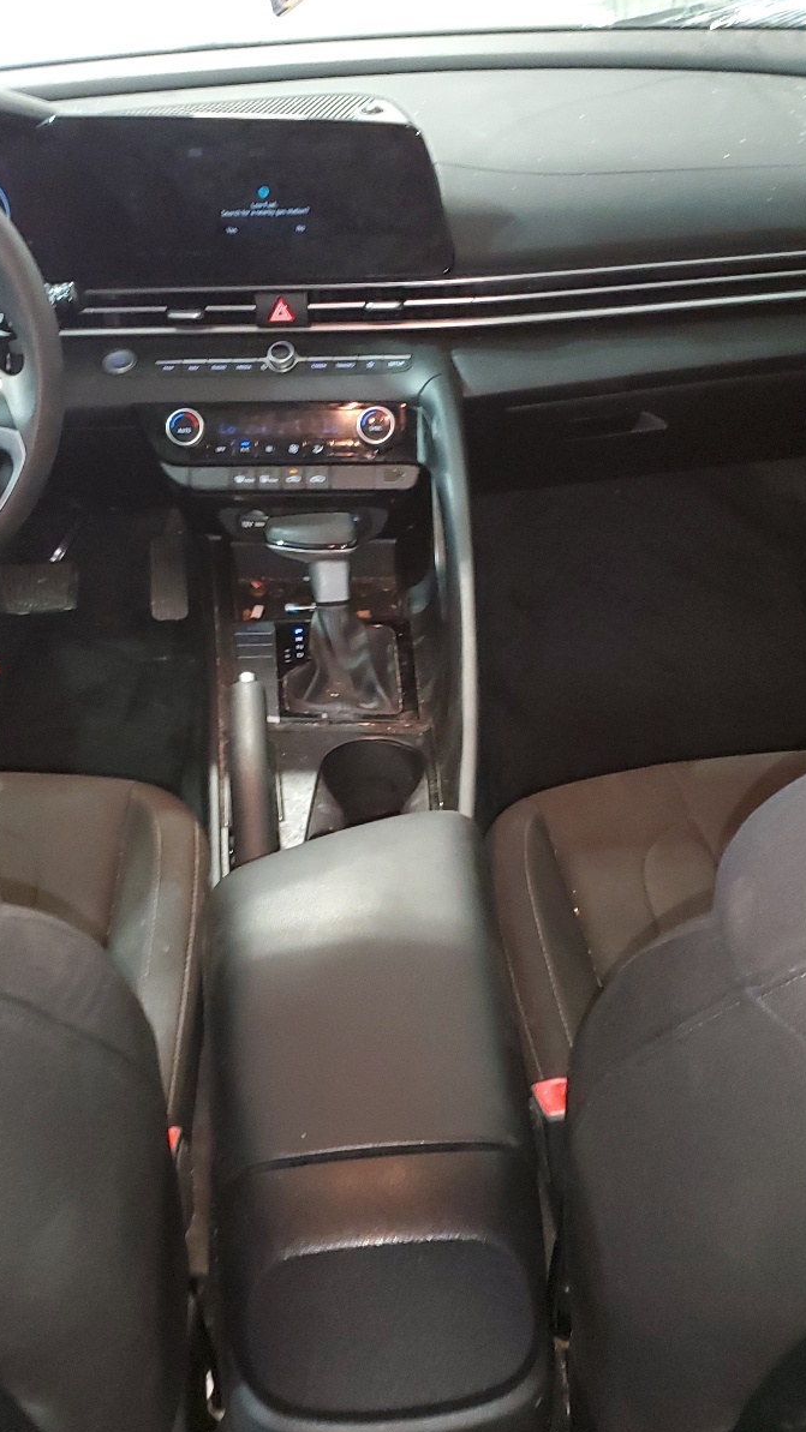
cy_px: 717
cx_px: 376
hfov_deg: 31.2
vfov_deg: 52.8
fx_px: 1444
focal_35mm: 38
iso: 309
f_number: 1.5
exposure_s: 1/17
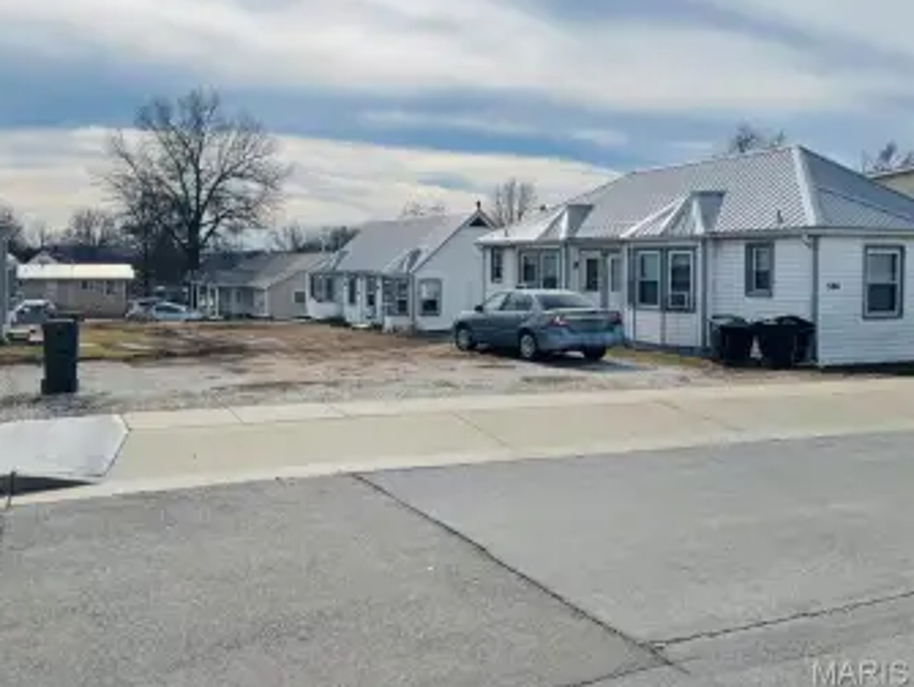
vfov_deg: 45.4
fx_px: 819
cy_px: 286
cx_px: 374
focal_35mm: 31
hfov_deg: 57.9
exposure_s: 1/9091
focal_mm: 4.2
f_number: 1.6
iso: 32
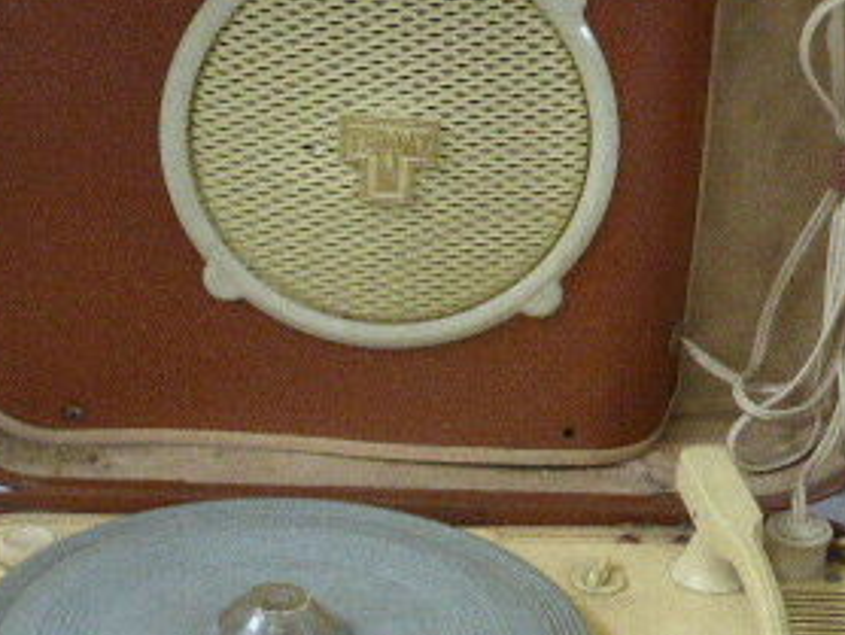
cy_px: 465
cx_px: 392
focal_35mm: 92
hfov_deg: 21.3
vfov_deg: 16.0
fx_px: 2248
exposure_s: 1/50
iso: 800
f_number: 3.9
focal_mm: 6.9
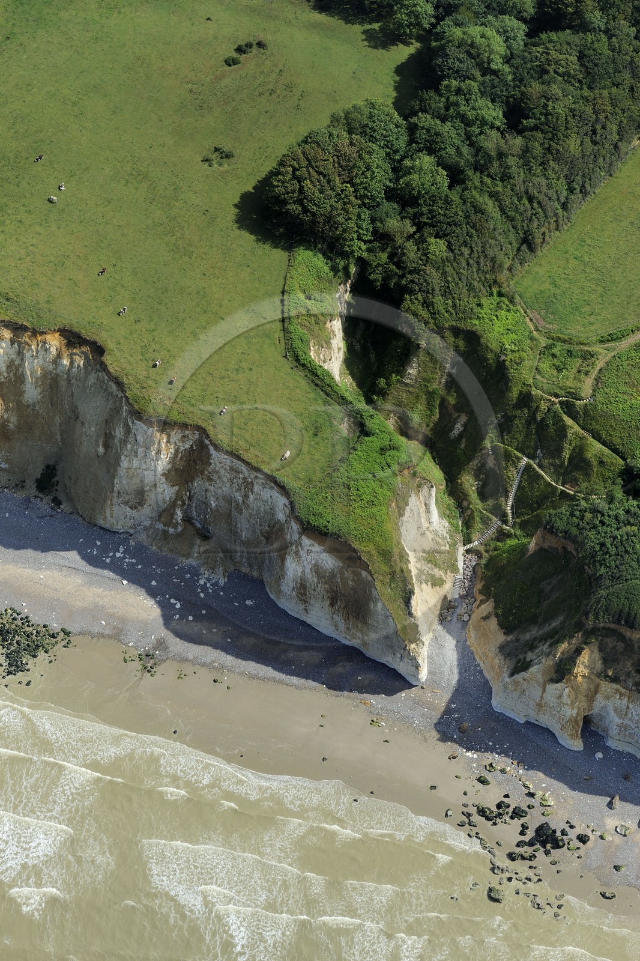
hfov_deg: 19.4
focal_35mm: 70
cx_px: 320
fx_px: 1867
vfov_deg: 28.8
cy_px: 480
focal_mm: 70
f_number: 7.1
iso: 400
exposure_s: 1/1000
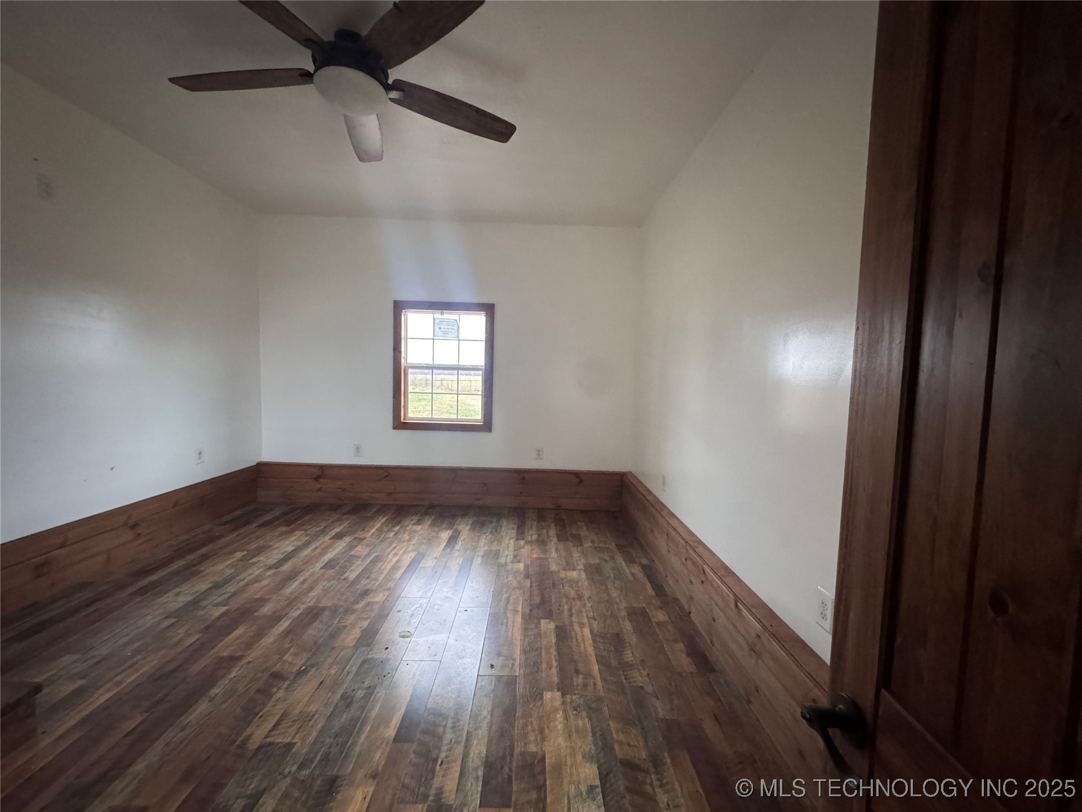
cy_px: 406
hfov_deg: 102.1
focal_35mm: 14
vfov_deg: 85.7
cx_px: 541
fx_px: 438
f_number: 2.2
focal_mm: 2.22
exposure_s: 1/60
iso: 1250
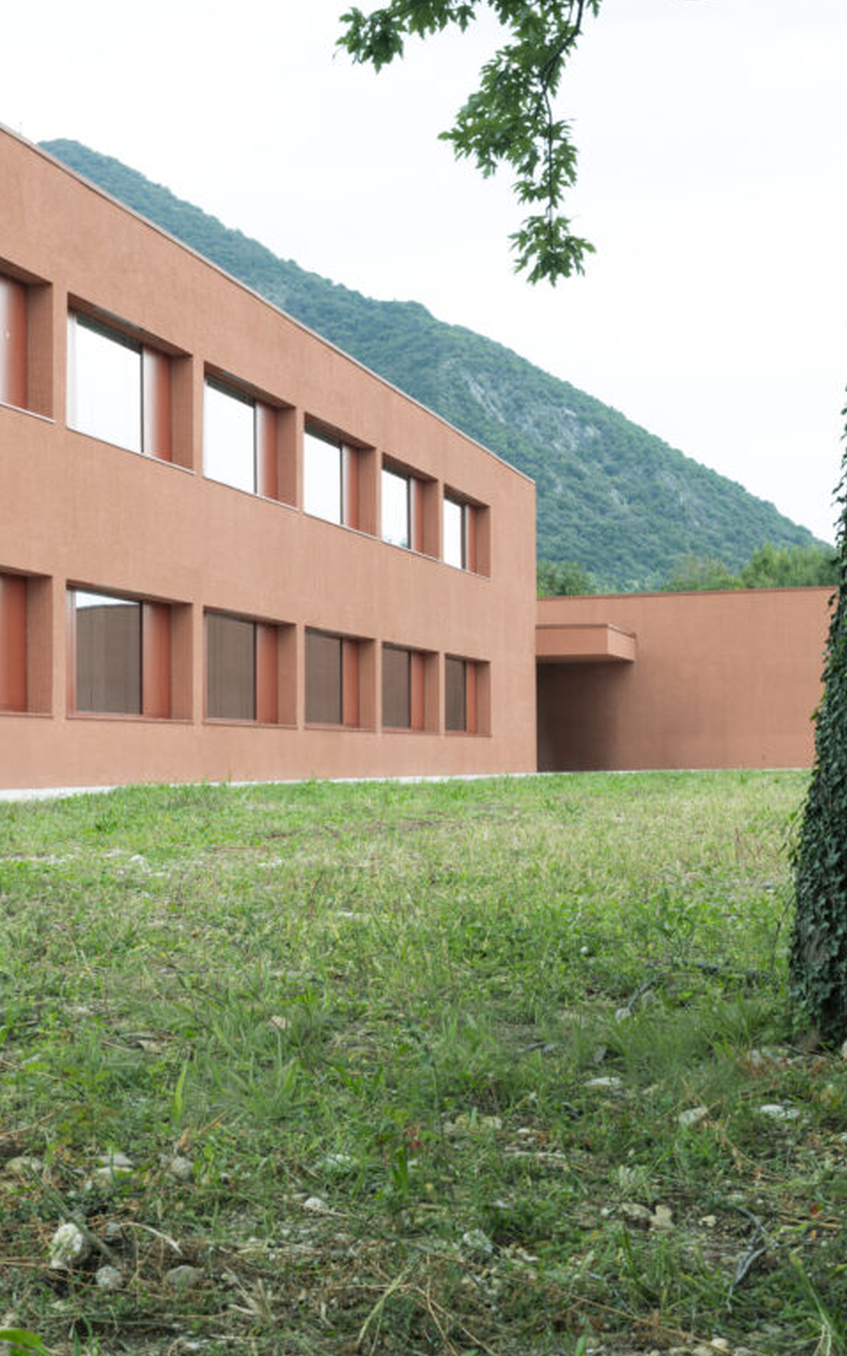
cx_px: 280
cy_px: 491
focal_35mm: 78
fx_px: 2881
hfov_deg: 16.7
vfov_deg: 26.4
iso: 125
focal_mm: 70
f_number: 16
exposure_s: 1/2.5
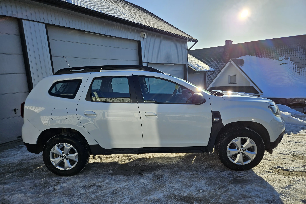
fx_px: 204
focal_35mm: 24
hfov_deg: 73.7
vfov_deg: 53.1
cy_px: 111
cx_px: 153
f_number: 1.8
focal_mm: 5.4
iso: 25
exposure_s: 1/2169
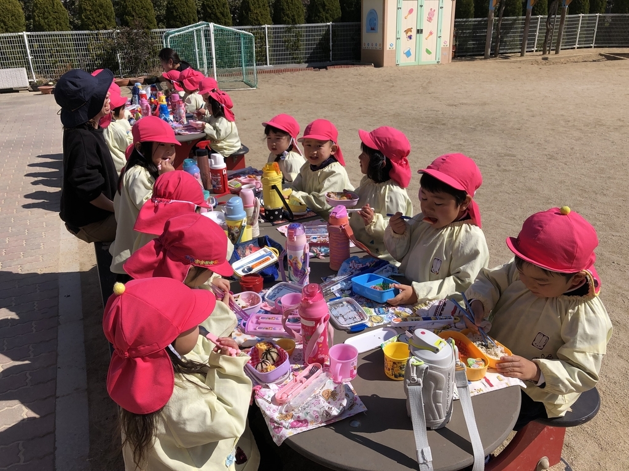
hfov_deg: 63.4
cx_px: 314
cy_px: 236
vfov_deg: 49.7
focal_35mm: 28
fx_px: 509
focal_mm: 3.99
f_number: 1.8
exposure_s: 1/3436
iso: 25
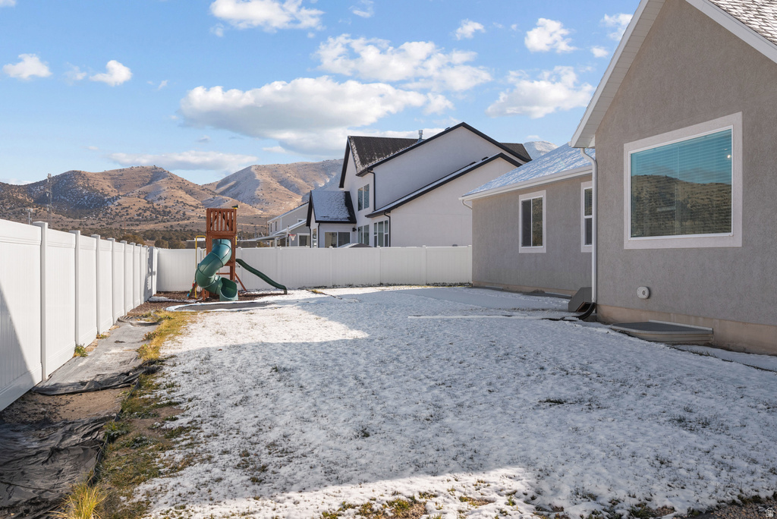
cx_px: 388
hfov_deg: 61.9
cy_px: 260
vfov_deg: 43.7
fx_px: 648
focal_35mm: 30
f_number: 8
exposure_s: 1/160
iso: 800
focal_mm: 30
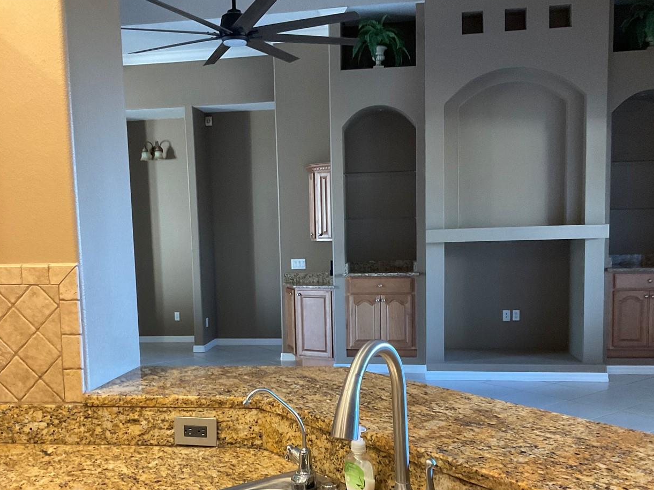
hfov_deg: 48.9
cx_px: 294
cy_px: 313
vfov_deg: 37.4
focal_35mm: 38
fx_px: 718
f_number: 1.8
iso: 250
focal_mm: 3
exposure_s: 1/60
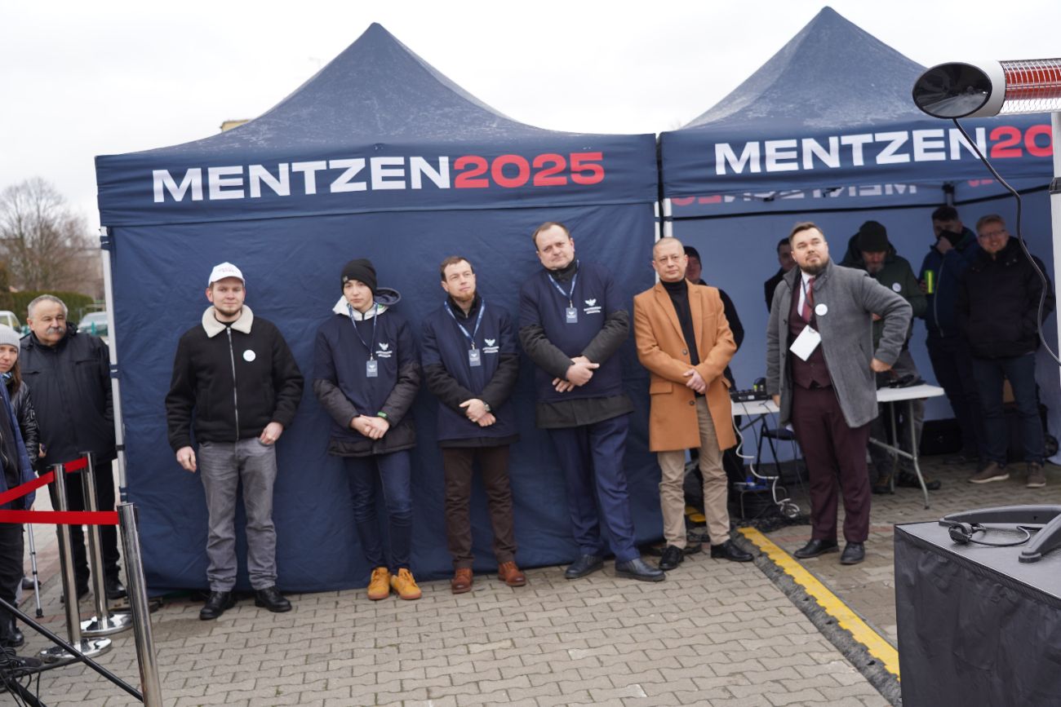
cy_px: 354
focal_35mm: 42
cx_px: 530
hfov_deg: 46.4
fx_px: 1238
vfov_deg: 31.9
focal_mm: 42
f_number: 4
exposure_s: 1/100
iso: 125
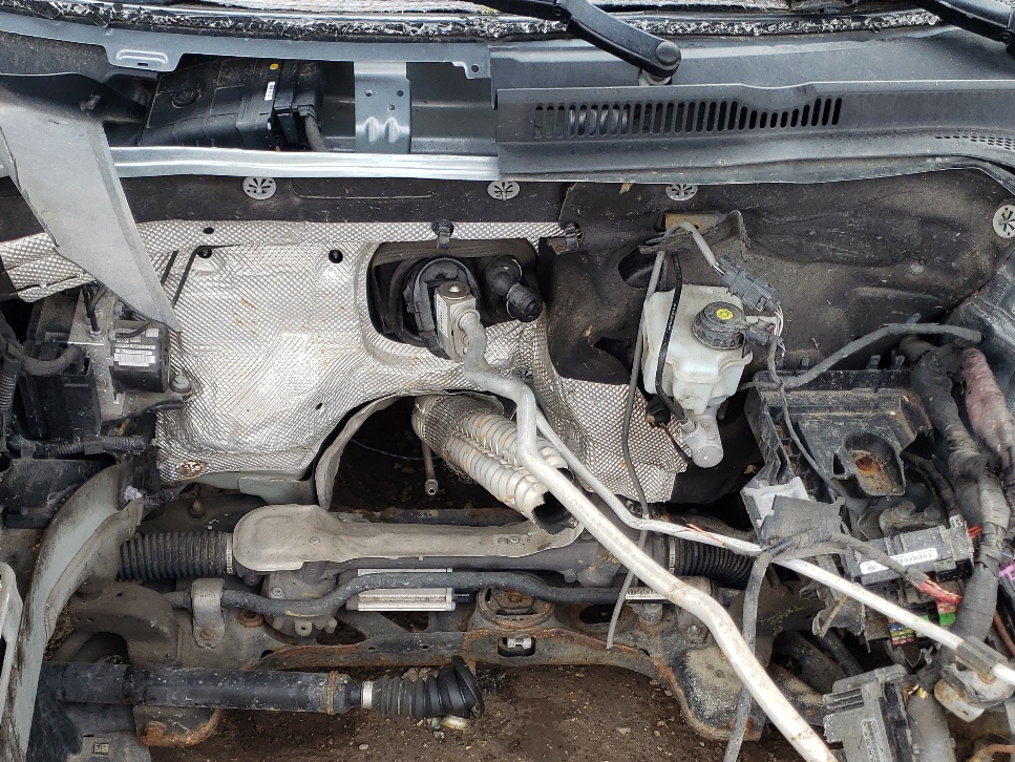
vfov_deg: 33.0
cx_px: 458
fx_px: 1261
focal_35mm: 43
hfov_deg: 43.8
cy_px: 568
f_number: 1.5
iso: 50
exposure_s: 1/185
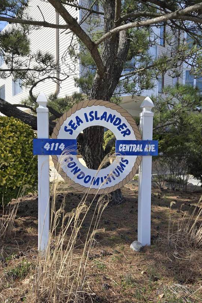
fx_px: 236
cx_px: 88
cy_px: 161
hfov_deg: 46.3
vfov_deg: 65.4
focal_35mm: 28
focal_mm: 5.4
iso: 25
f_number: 1.8
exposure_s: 1/907
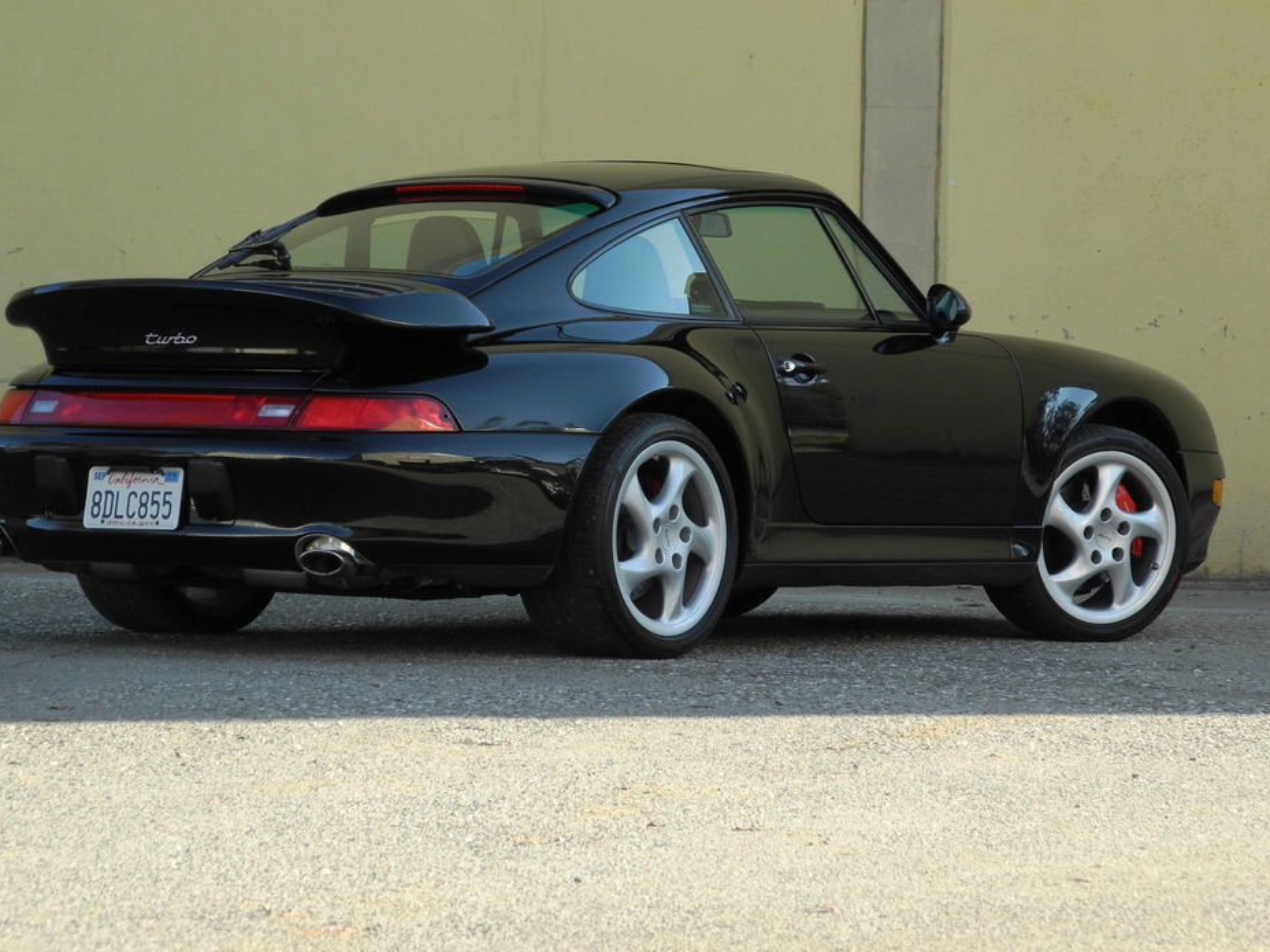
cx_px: 608
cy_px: 492
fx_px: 5467
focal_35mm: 149
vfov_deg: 10.0
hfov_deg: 13.3
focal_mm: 28.9
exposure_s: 1/163
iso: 100
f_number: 5
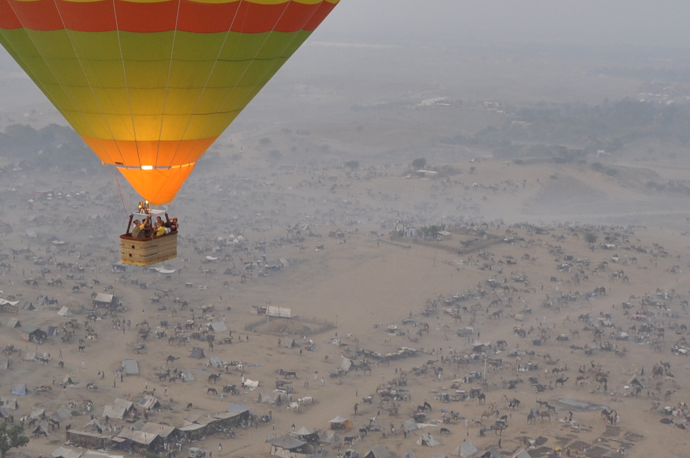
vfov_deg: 17.9
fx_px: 1455
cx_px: 226
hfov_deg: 26.5
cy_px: 153
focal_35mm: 76
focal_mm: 18
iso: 320
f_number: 5.6
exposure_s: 1/125
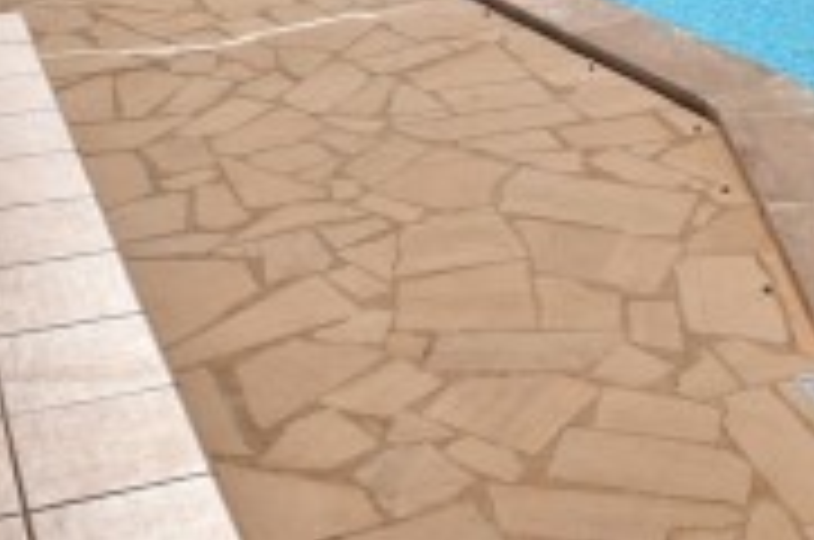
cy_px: -223
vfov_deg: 18.2
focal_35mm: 68
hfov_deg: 29.3
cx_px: 603
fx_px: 1535
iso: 100
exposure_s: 1/200
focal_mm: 16
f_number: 14
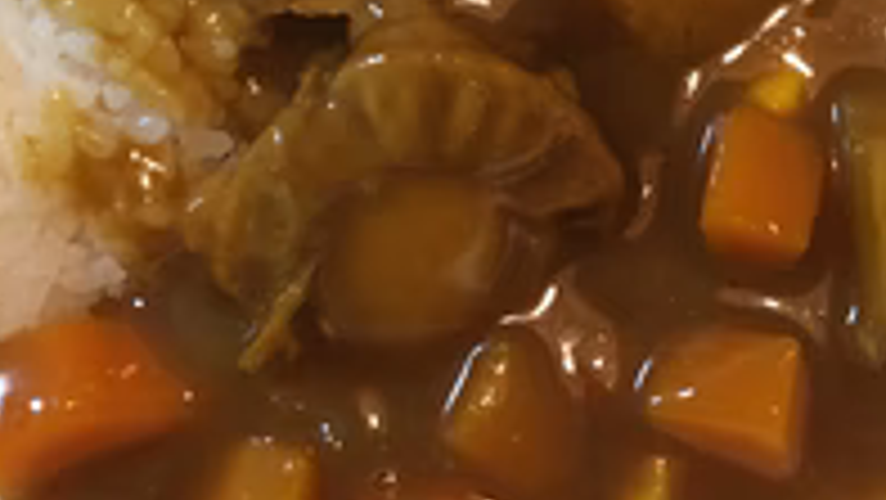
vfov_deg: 17.5
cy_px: -180
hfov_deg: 32.8
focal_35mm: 64
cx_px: 445
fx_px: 1504
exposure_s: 1/30
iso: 200
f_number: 2.2
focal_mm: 4.15
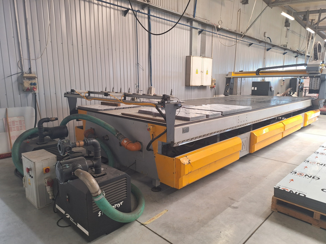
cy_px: 122
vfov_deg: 58.9
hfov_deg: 73.9
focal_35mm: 23
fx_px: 217
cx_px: 163
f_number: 1.8
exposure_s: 1/50
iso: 125
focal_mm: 5.54
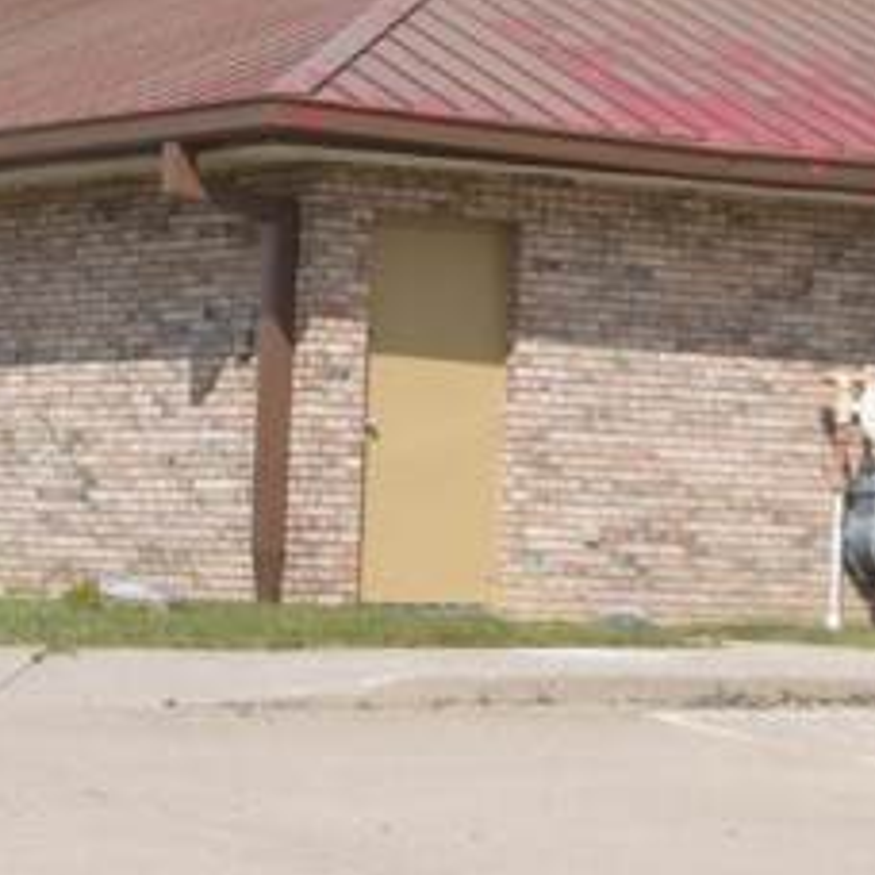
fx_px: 4980
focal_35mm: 174
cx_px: 261
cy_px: 142
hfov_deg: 10.0
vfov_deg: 10.0
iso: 200
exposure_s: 1/2500
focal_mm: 27
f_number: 4
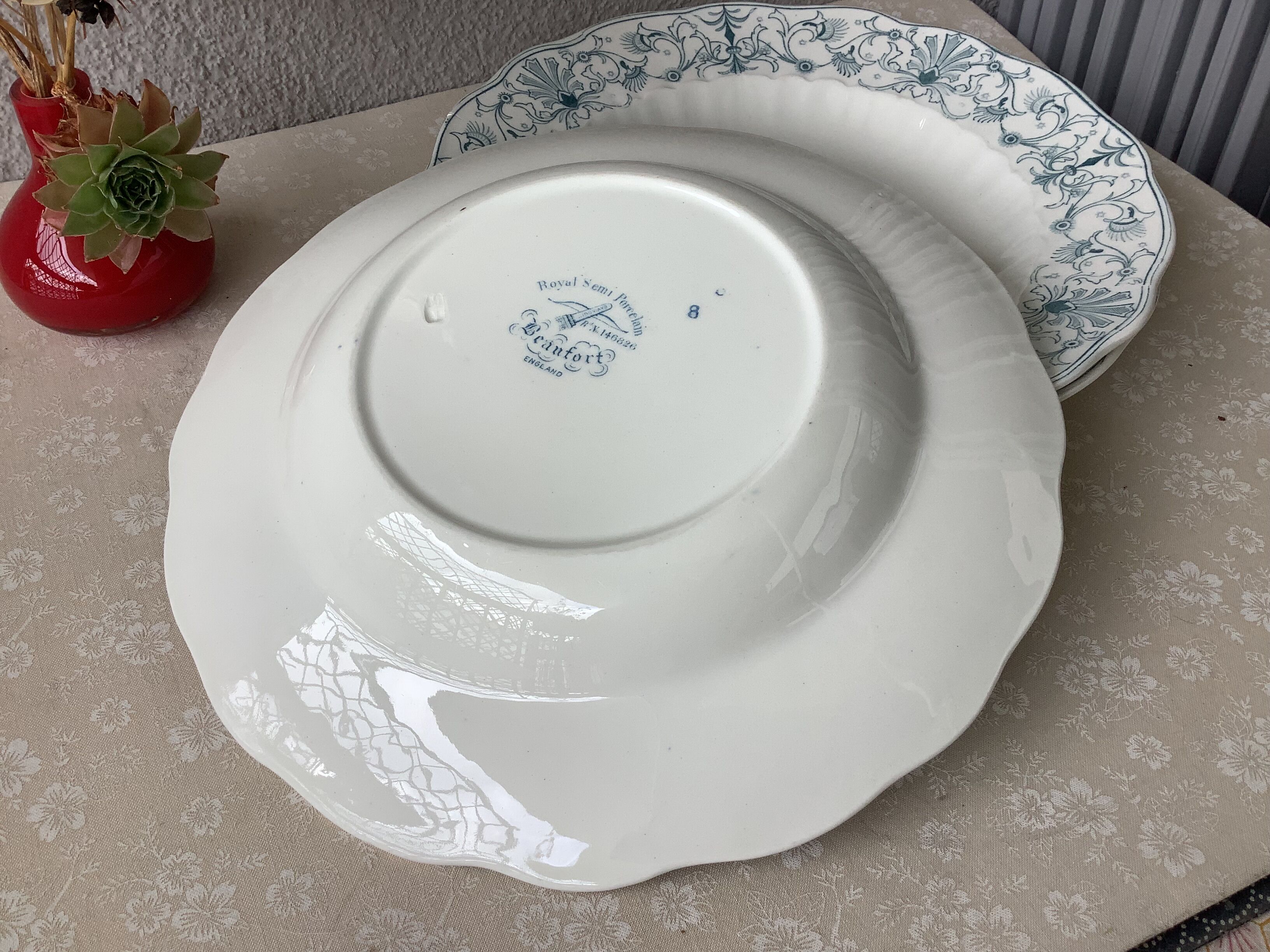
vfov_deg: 45.4
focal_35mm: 31
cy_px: 476
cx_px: 635
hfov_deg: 58.4
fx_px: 1137
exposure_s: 1/120
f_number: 2.4
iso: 32
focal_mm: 3.3
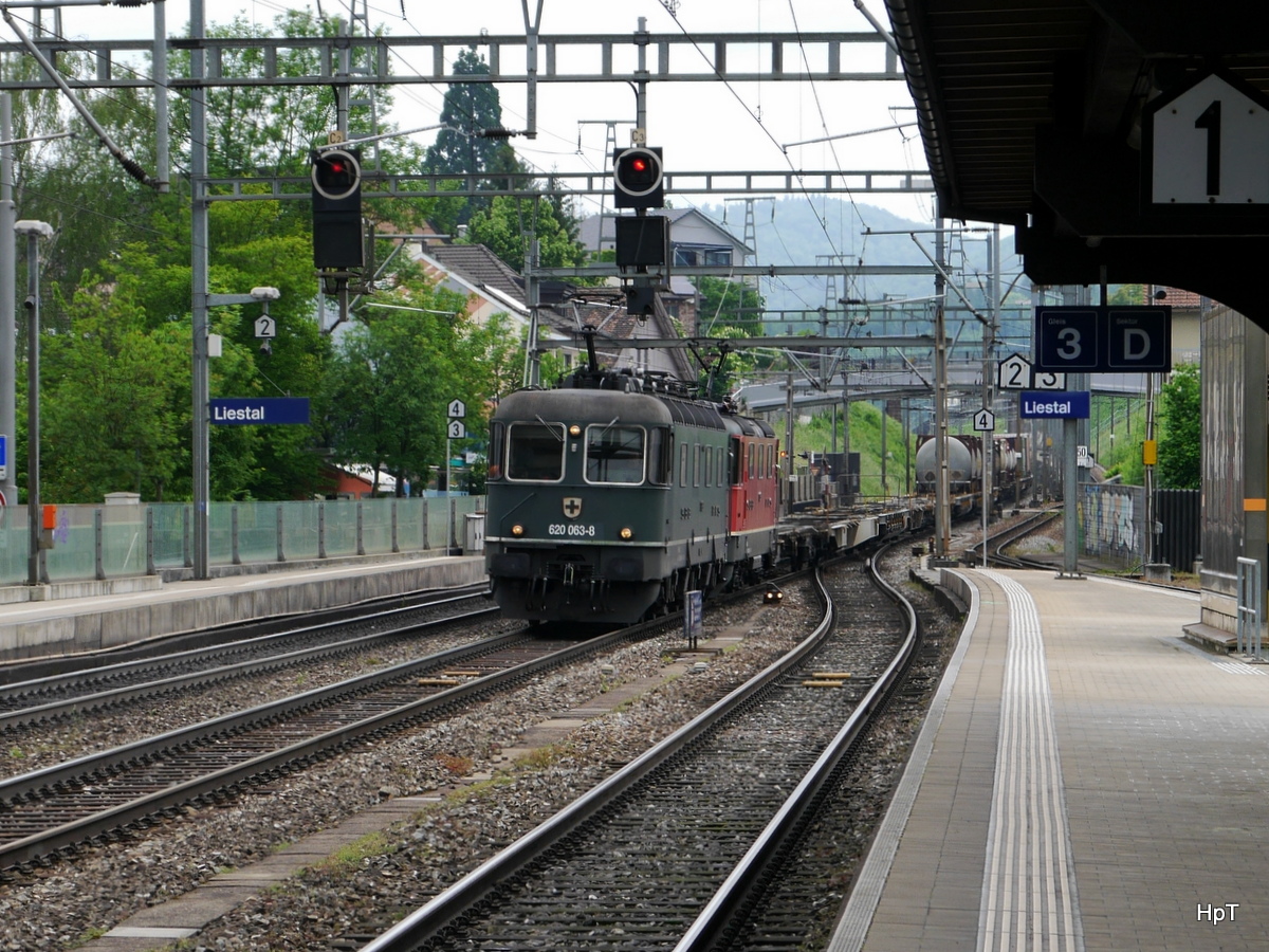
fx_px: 3079
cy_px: 476
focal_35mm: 84
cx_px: 634
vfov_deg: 17.6
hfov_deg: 23.3
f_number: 7.1
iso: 160
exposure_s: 1/200
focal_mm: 42
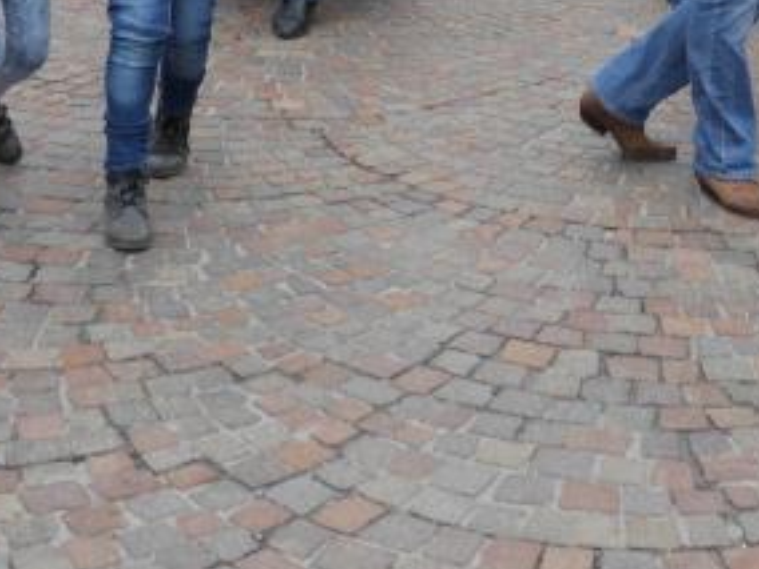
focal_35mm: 79
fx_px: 1732
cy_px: -168
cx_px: 561
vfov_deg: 17.5
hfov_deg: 24.5
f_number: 4.5
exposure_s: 1/125
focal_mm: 14
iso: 200
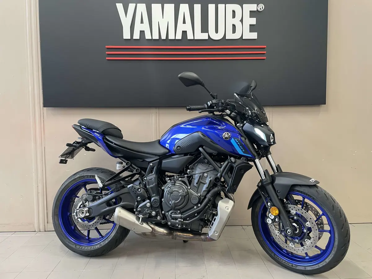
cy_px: 140
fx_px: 279
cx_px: 186
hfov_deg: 67.3
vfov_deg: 53.1
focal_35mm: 26
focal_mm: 4.2
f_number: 1.6
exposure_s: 1/50
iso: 160
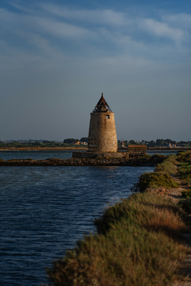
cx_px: 96
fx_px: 795
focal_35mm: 100
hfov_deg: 13.7
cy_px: 143
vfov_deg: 20.4
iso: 100
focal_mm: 100
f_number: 4
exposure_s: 1/1600
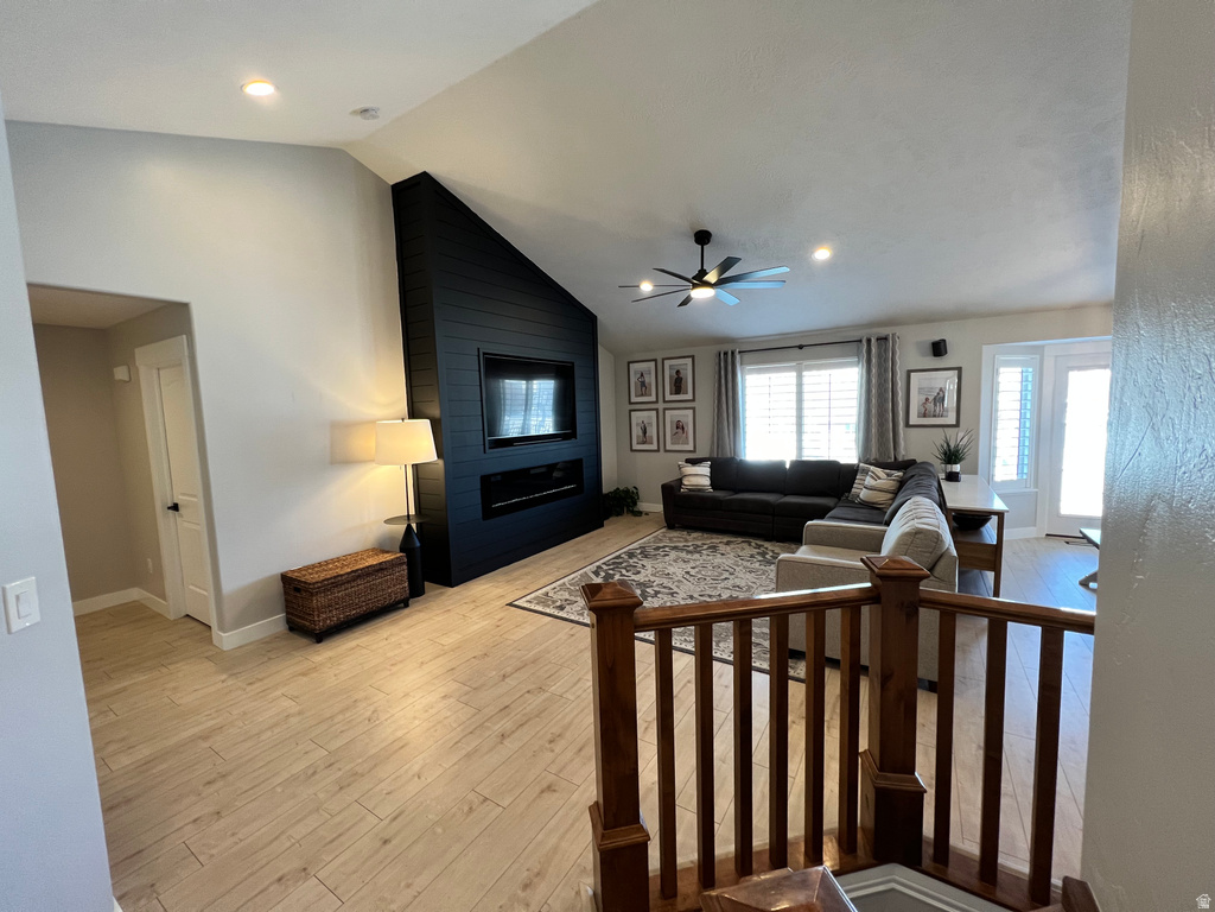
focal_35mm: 13
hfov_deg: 106.2
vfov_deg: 89.9
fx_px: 456
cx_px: 608
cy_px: 456
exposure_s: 1/120
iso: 200
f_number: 1.8
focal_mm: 1.57
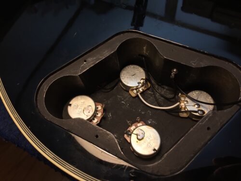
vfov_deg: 48.2
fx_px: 202
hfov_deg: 61.7
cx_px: 120
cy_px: 90
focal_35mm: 29
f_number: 2.2
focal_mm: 4.15
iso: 32
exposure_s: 1/40
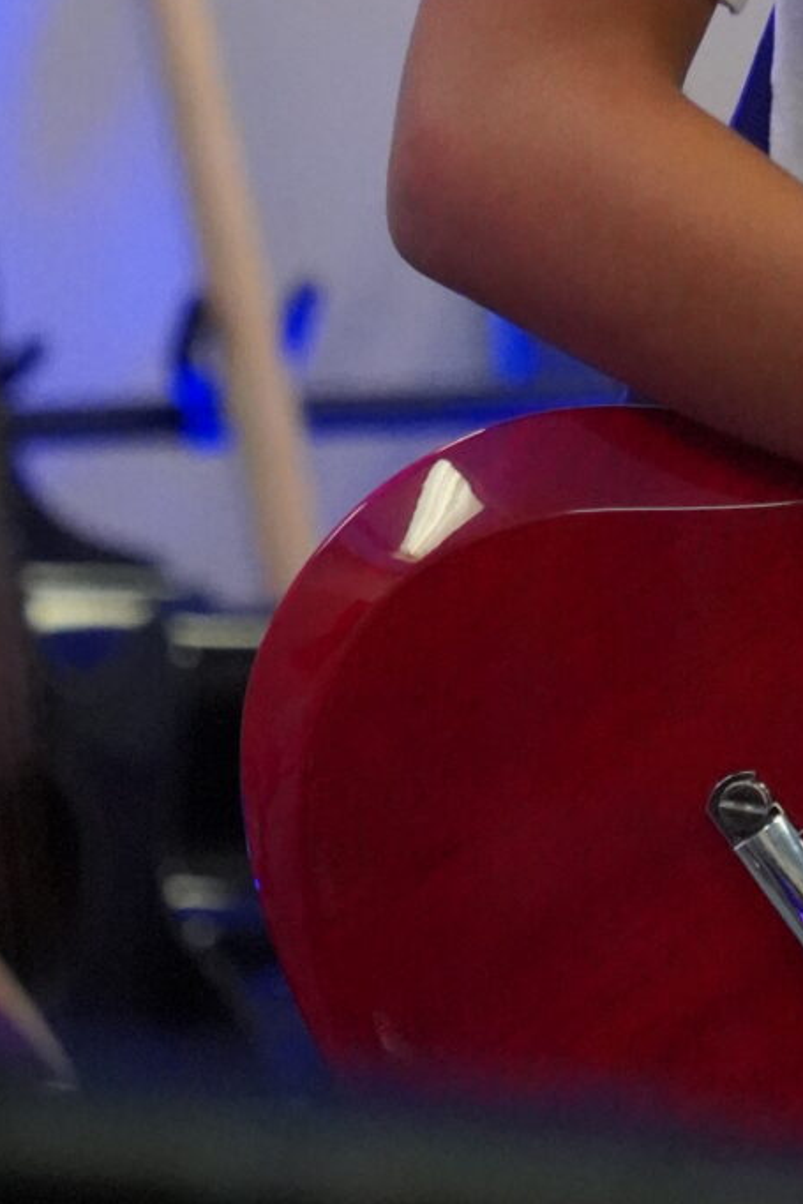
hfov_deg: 2.7
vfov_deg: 4.0
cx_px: 1441
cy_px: -335
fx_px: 17188
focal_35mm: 514
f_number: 5
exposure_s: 1/100
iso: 12800
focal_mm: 137
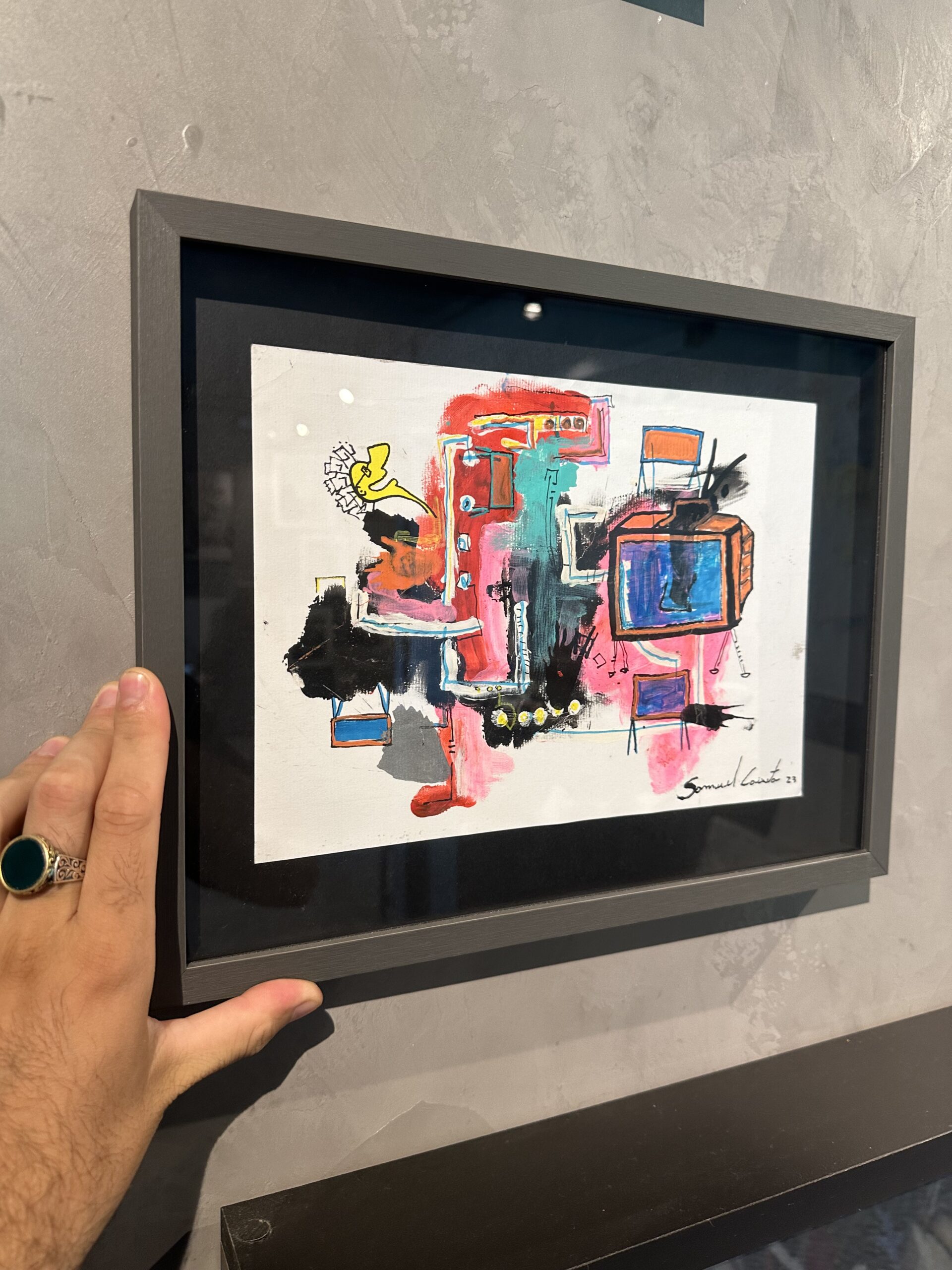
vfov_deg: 71.6
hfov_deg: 56.8
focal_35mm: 24
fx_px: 880
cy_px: 635
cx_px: 476
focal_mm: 6.86
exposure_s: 1/60
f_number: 1.78
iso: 160
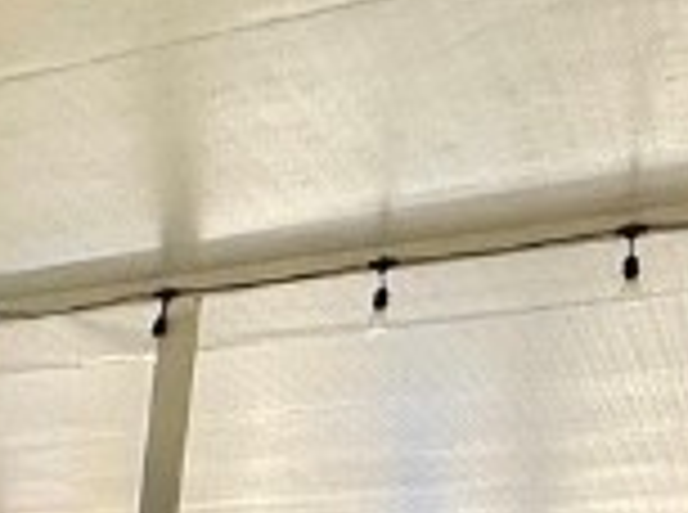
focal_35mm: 94
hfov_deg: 17.1
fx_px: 1864
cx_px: -558
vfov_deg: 14.3
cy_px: 837
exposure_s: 1/388
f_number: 2.2
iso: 64
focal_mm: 2.22
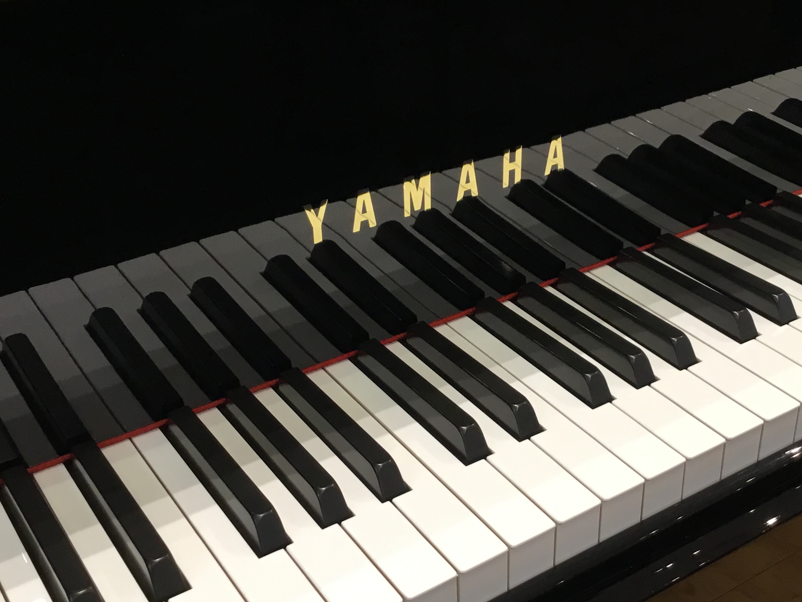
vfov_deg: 30.3
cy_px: 307
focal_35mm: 48
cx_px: 482
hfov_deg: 39.5
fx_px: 1112
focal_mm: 3.3
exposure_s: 1/30
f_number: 2.4
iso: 64
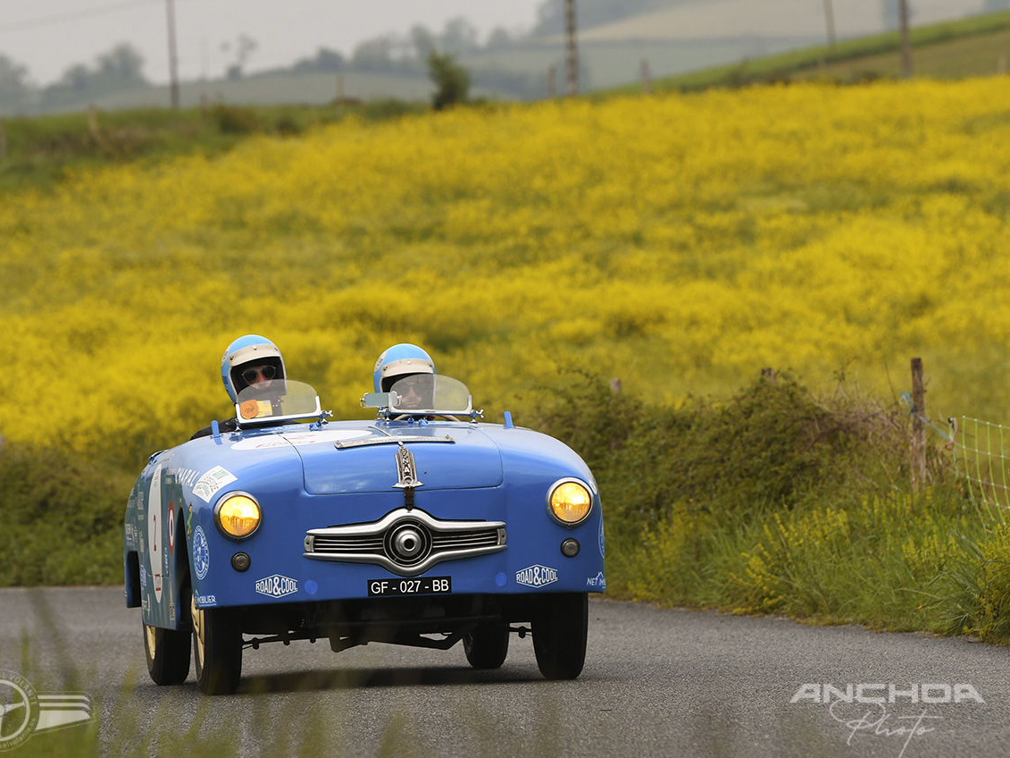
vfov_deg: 4.8
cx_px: 446
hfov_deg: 6.4
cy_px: 379
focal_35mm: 310
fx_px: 9044
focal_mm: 190
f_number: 5
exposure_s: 1/800
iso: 320
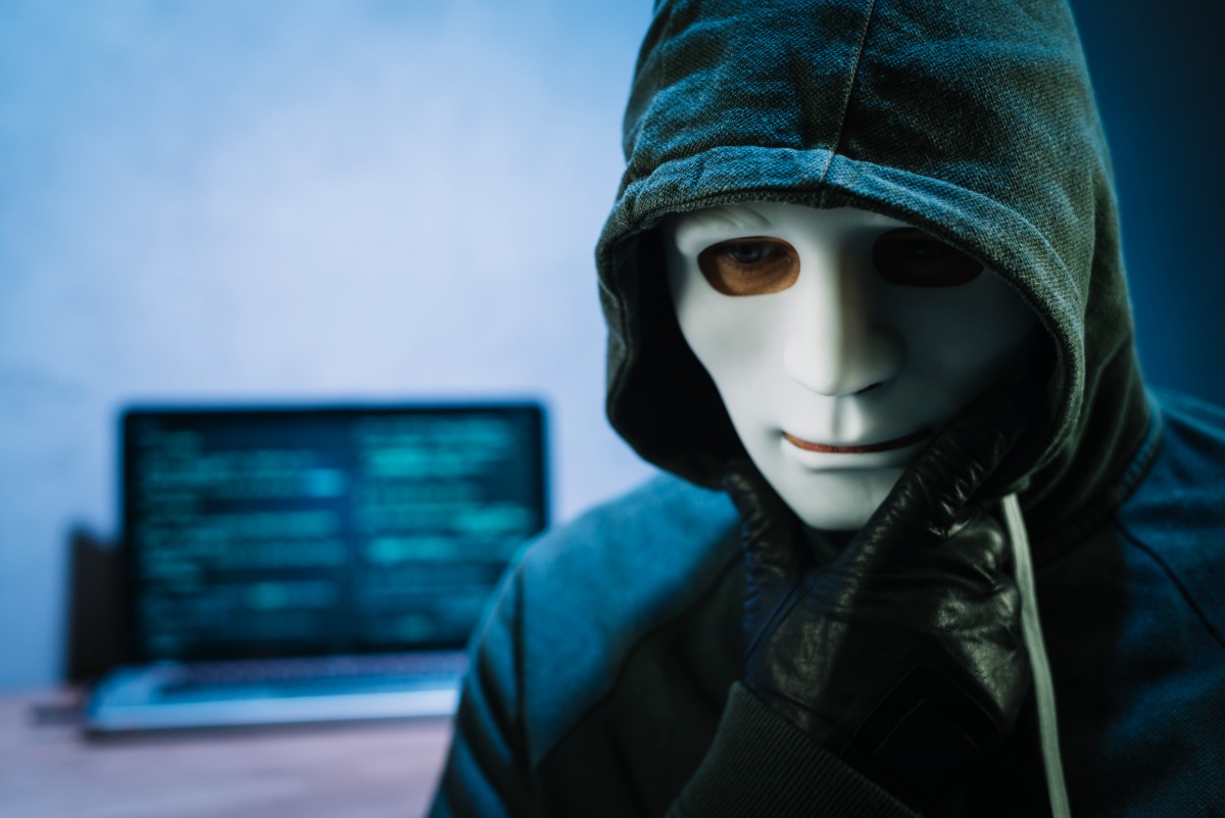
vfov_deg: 27.0
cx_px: 612
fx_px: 1702
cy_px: 409
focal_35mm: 50
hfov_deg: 39.6
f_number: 3.2
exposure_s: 1/60
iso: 100
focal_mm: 50
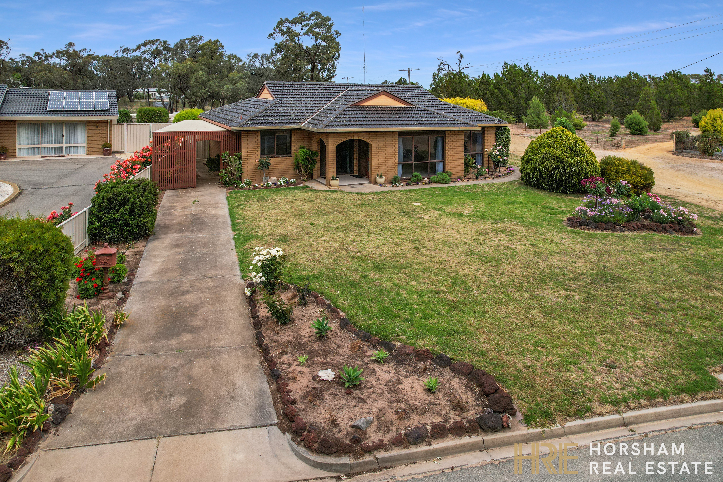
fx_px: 442
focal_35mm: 22
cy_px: 241
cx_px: 362
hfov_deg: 78.6
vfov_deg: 57.2
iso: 140
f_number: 2.8
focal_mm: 8.38
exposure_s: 1/2500
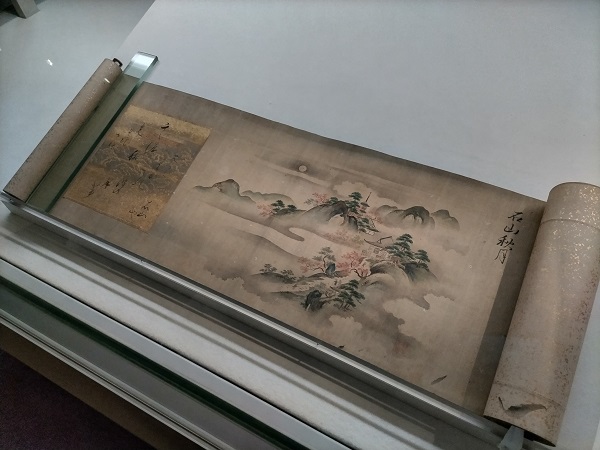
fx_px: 451
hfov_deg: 67.3
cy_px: 225
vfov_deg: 53.1
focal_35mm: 26
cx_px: 300
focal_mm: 4.8
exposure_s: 1/30
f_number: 1.79
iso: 1049
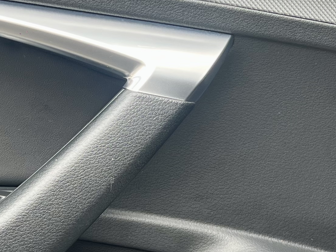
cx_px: 73
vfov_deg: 15.5
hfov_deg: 20.4
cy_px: 171
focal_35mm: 95
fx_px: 922
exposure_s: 1/121
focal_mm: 5.7
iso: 50
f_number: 1.5
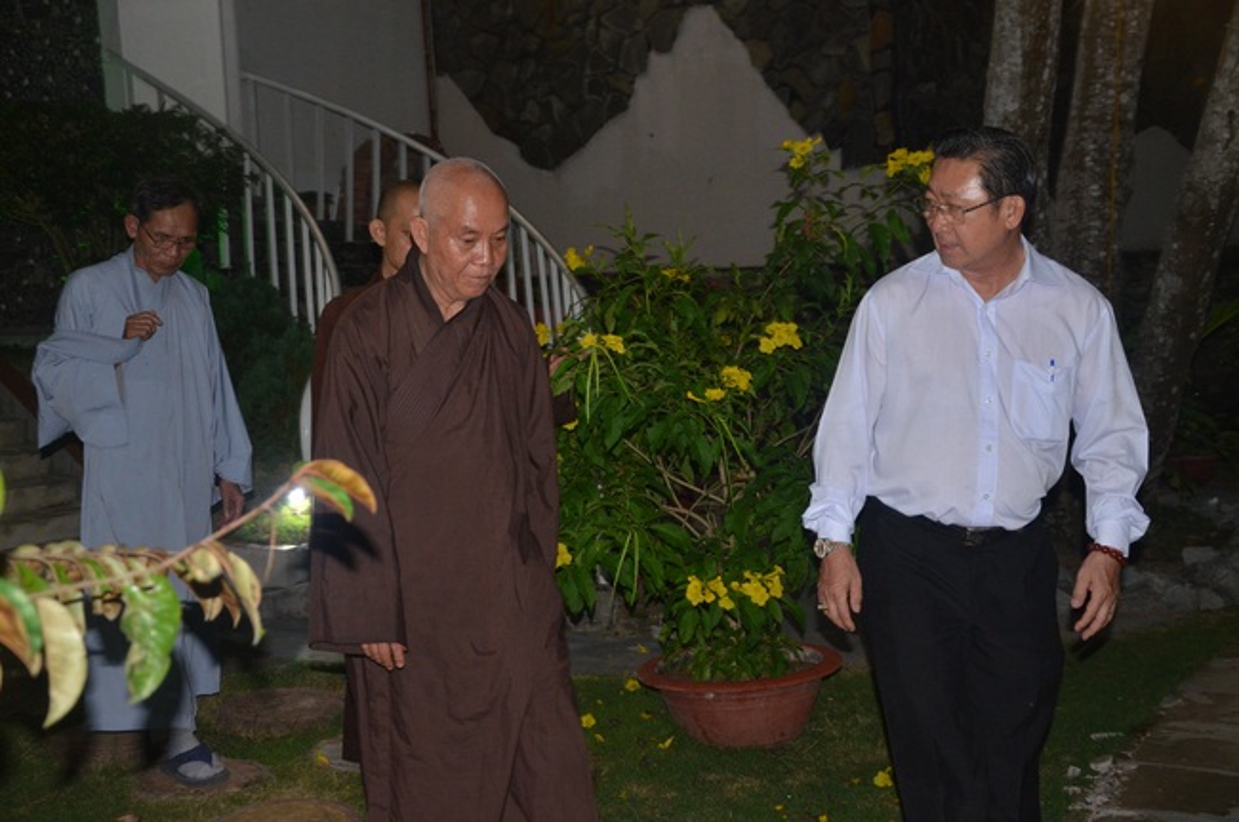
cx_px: 620
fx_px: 1804
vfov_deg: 25.7
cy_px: 411
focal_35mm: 52
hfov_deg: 37.9
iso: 1000
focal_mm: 35
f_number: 5
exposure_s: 1/60
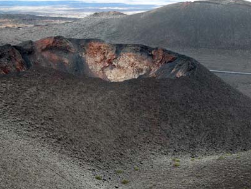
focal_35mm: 87
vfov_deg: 17.0
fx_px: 631
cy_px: 85
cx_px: 110
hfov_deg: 22.5
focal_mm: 19.9
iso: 100
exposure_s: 1/112
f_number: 4.3
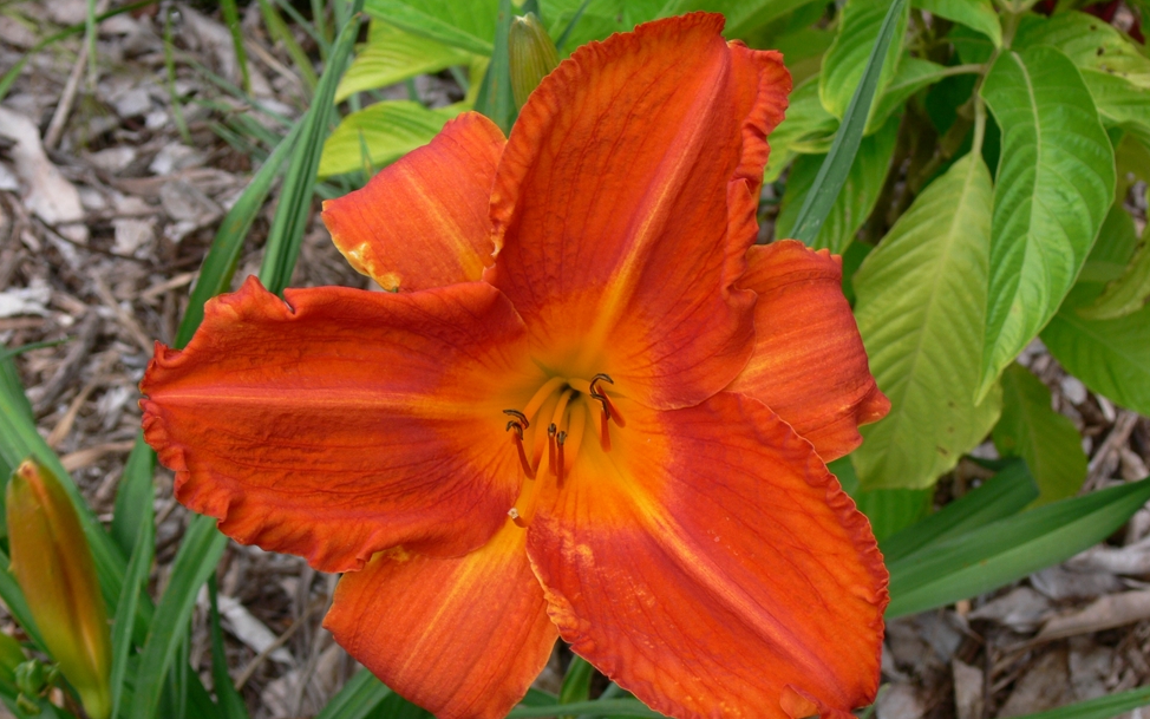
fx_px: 1536
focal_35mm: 49
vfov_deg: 26.3
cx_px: 574
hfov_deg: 41.0
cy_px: 397
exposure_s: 1/100
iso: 80
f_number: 4.5
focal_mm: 9.7
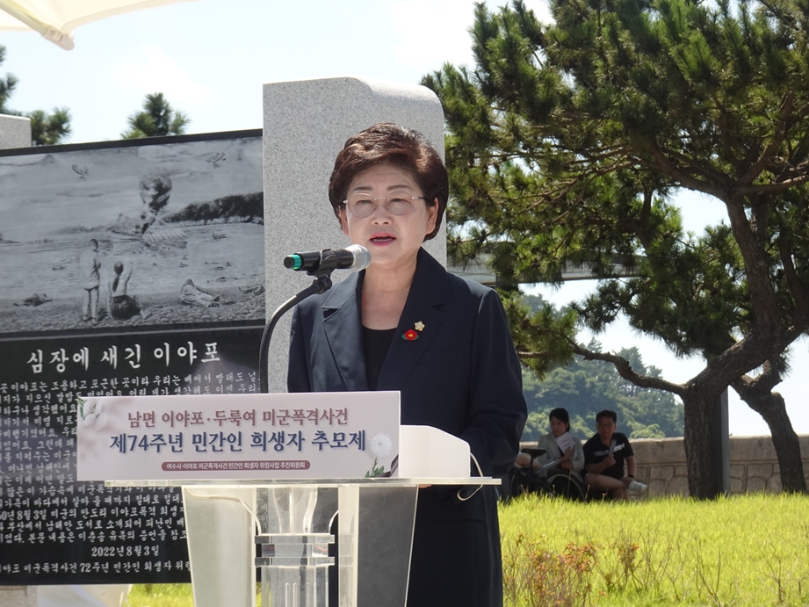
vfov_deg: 8.3
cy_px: 326
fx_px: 4161
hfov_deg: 11.1
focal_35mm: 178
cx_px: 415
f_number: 5.6
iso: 100
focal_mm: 26.12
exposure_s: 1/250
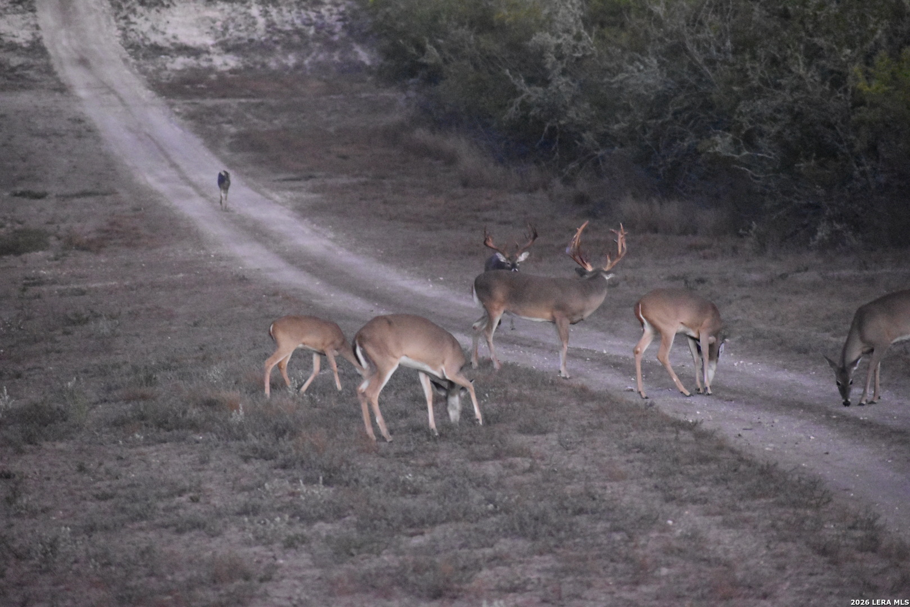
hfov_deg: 8.6
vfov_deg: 5.7
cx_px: 455
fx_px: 6066
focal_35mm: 240
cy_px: 304
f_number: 5
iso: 12800
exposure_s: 1/125
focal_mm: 160
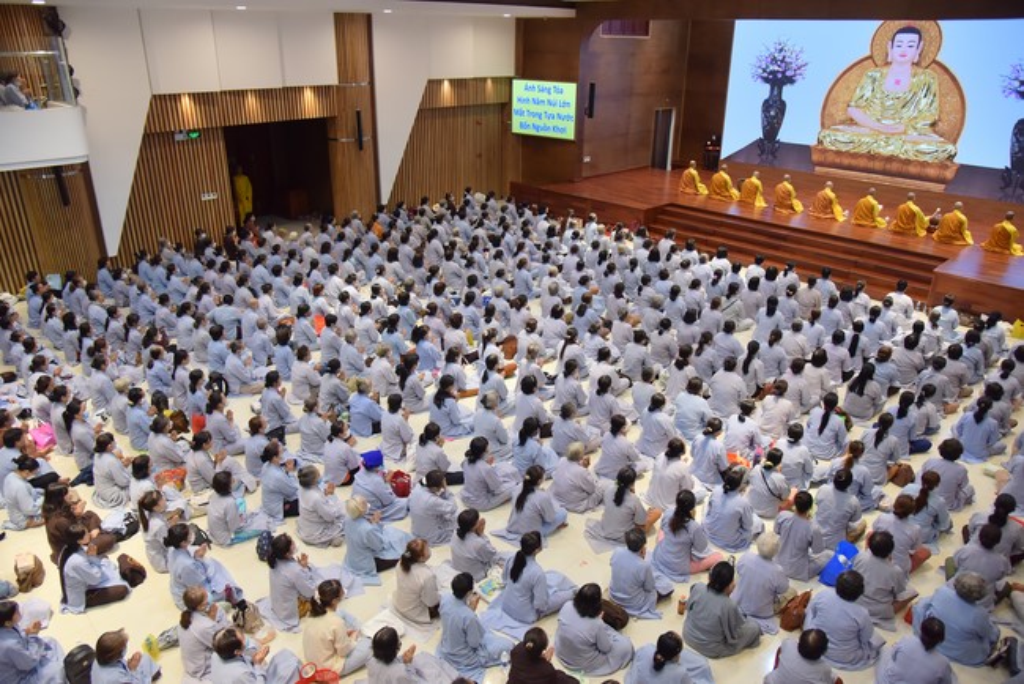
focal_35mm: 24
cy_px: 342
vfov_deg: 53.2
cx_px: 512
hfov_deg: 73.7
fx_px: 683
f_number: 4.5
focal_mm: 24
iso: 1000
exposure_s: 1/100
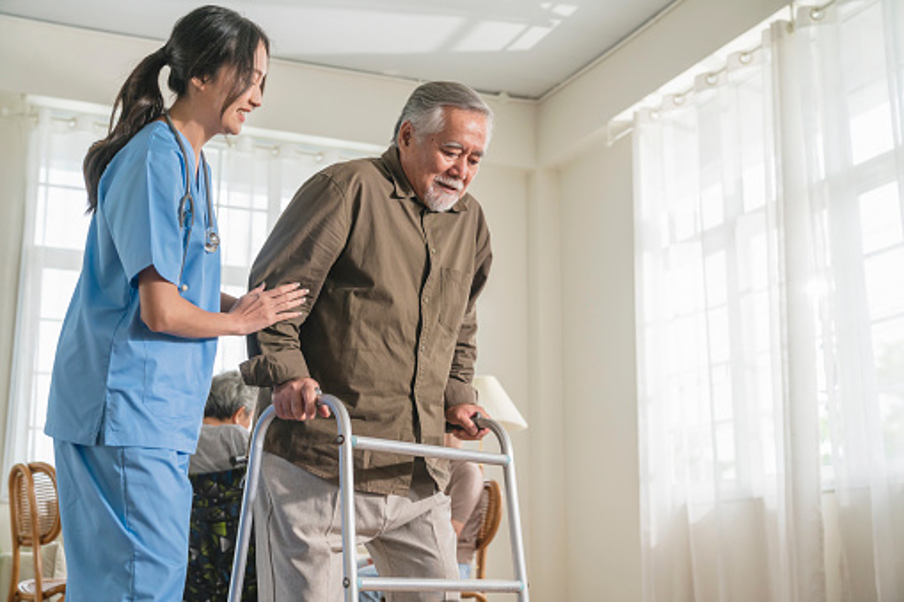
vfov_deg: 27.5
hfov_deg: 40.4
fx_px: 1230
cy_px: 301
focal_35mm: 49
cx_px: 452
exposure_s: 1/500
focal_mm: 49
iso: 640
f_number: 3.5
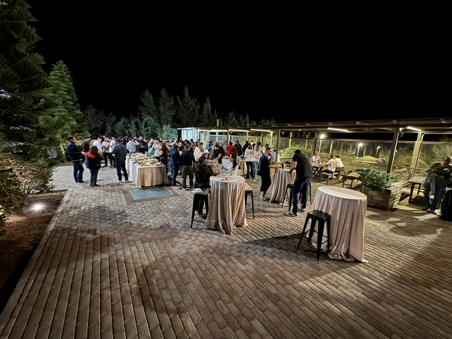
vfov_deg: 85.7
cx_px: 226
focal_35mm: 14
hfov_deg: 102.1
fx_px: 183
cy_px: 170
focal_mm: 2.22
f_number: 2.2
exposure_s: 1/10
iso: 1250
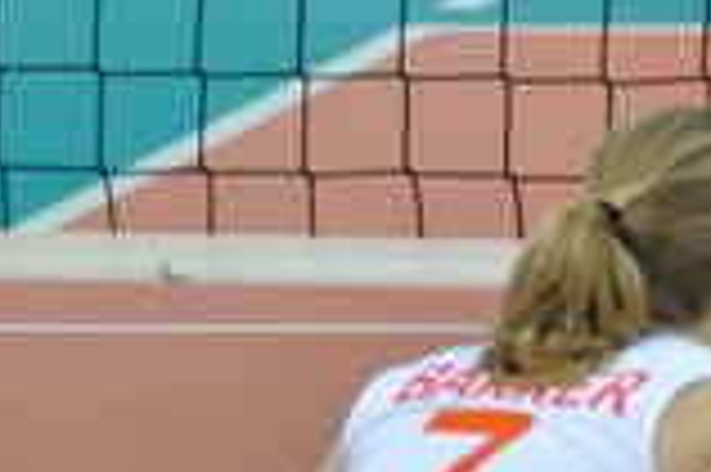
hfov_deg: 1.4
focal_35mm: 1425
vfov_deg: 1.0
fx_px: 28114
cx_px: 792
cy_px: 517
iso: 2000
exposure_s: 1/200
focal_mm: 300
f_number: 9
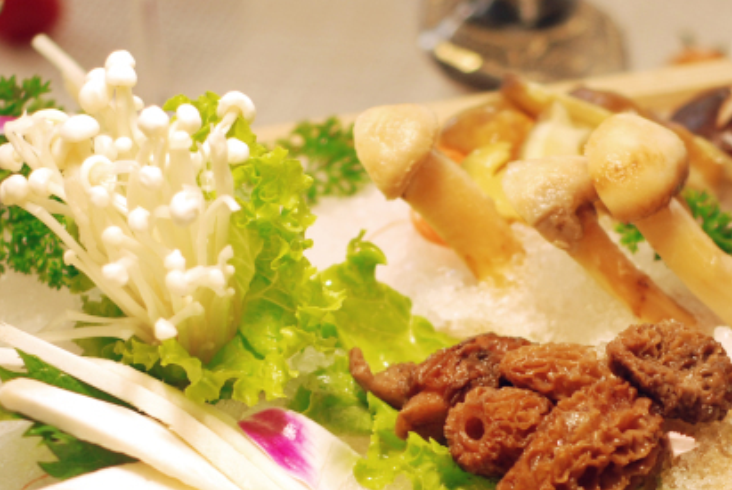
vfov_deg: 7.3
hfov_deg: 11.0
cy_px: 455
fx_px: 3806
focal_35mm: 187
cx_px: 504
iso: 100
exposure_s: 1/50
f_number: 2.8
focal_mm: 50
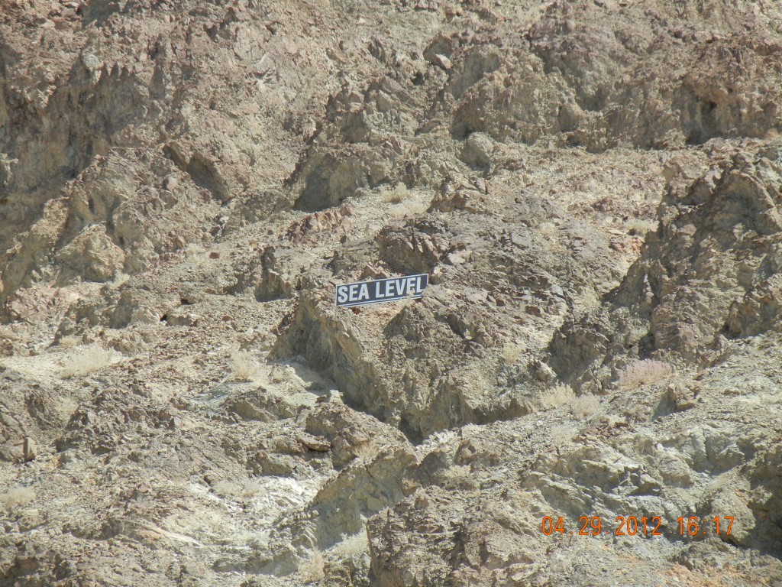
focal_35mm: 262
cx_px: 391
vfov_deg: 5.7
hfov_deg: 7.6
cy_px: 294
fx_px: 5919
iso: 160
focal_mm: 47.2
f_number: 5.1
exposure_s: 1/434
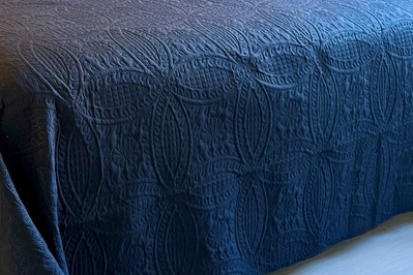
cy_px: -54
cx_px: 62
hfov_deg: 30.4
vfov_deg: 20.0
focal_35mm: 64
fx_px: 734
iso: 125
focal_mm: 6.76
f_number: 1.78
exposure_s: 1/60
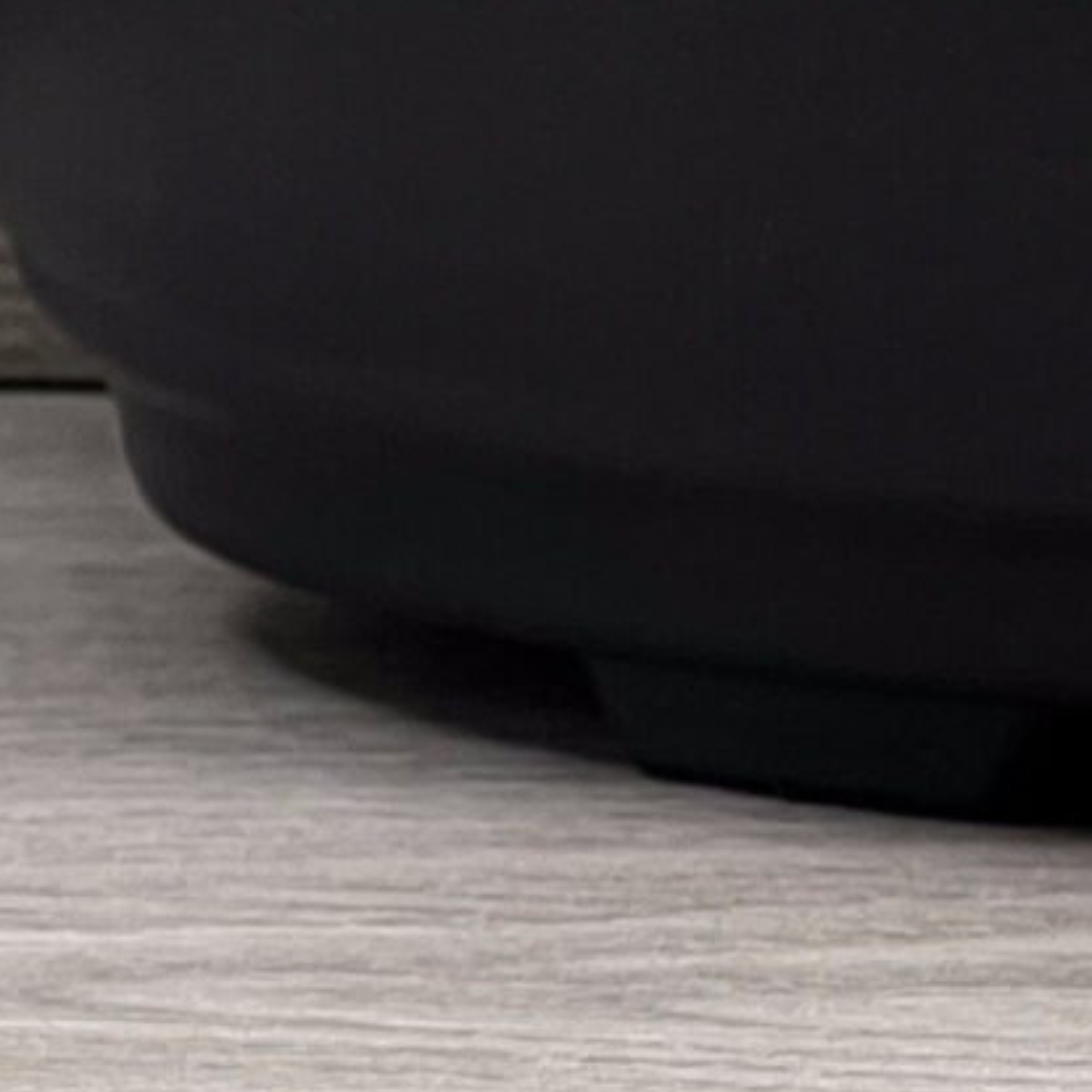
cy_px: -538
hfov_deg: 4.1
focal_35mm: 421
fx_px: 15026
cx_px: -1902
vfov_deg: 4.1
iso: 100
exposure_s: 1/100
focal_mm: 9
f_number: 2.8
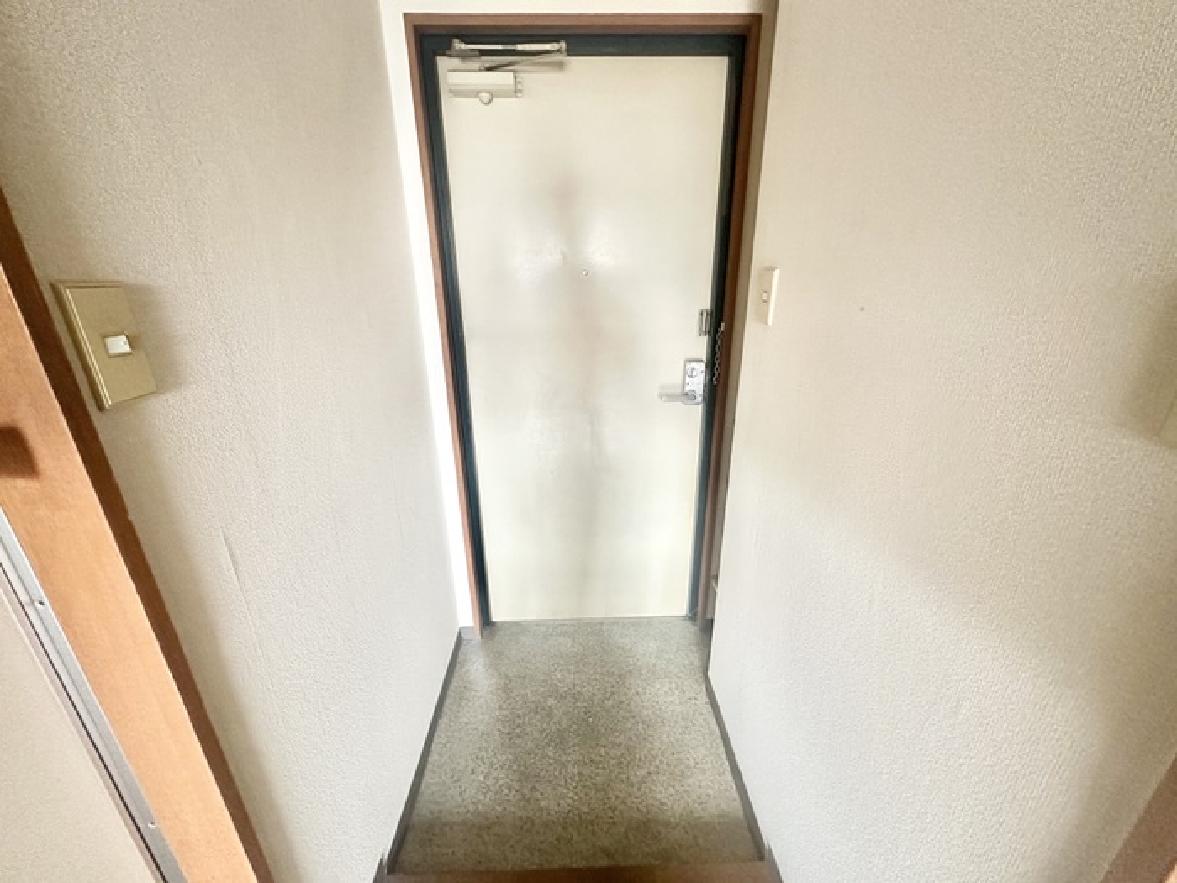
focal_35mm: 14
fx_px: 476
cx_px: 588
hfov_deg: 102.1
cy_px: 442
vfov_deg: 85.7
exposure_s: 1/60
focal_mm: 2.22
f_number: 2.2
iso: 640
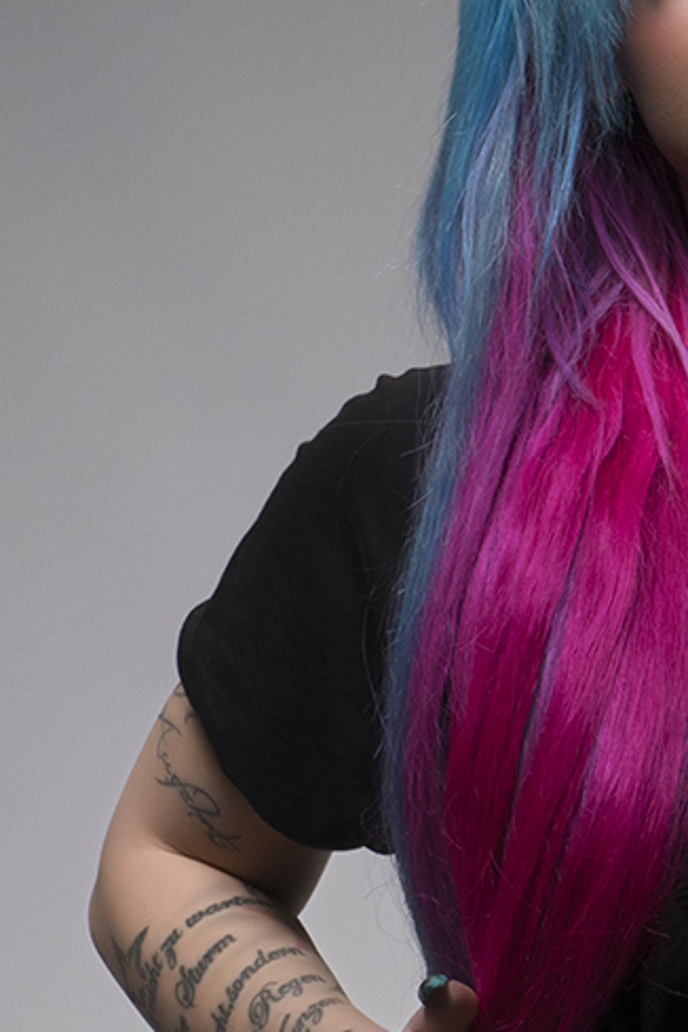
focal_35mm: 221
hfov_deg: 6.2
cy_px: 1116
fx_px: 6324
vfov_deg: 9.2
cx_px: 970
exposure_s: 1/100
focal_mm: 45
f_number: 14
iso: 200
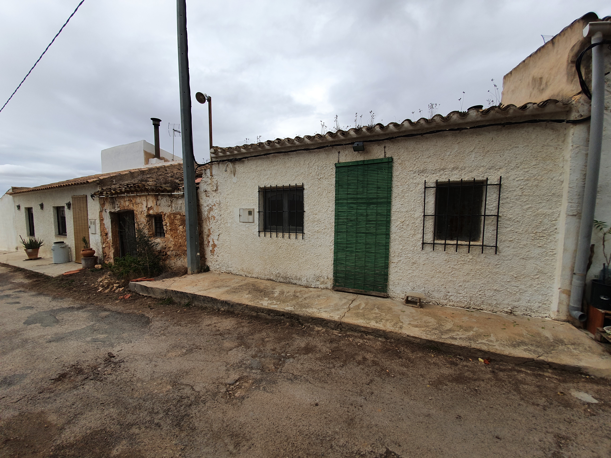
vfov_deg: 89.9
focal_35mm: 13
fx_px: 229
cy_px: 229
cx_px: 306
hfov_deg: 106.2
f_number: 2.2
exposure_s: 1/800
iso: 50
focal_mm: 1.8
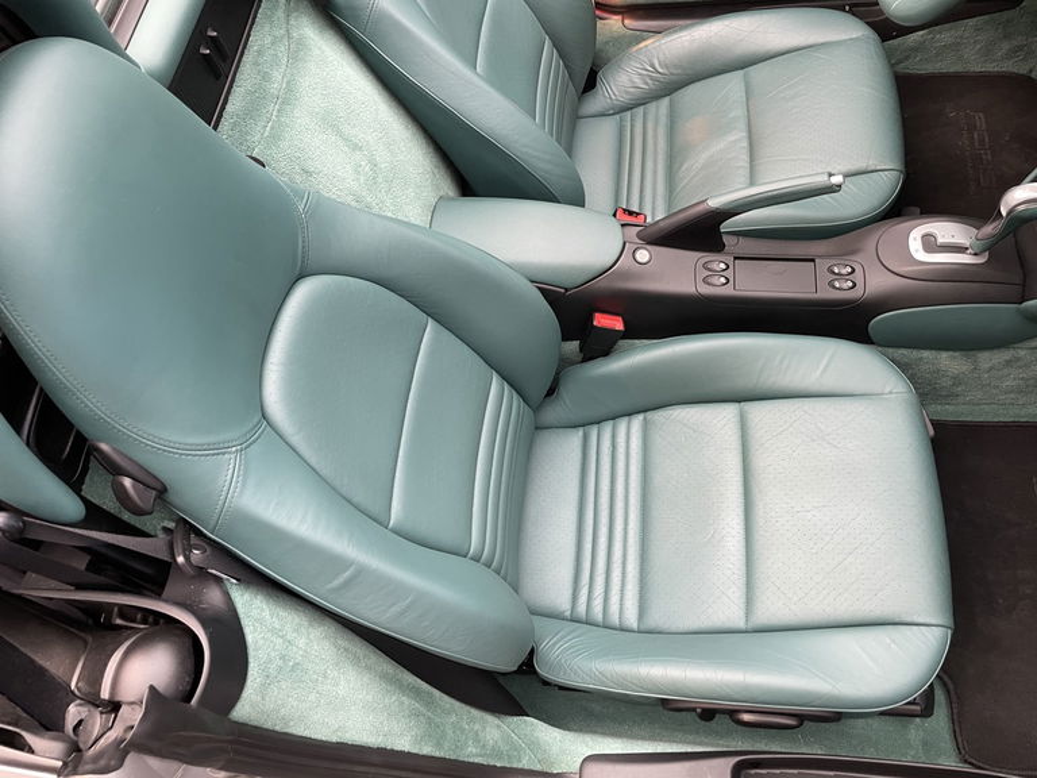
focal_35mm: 26
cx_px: 518
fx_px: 779
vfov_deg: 53.1
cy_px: 389
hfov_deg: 67.3
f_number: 1.6
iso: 160
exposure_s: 1/50
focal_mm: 4.2
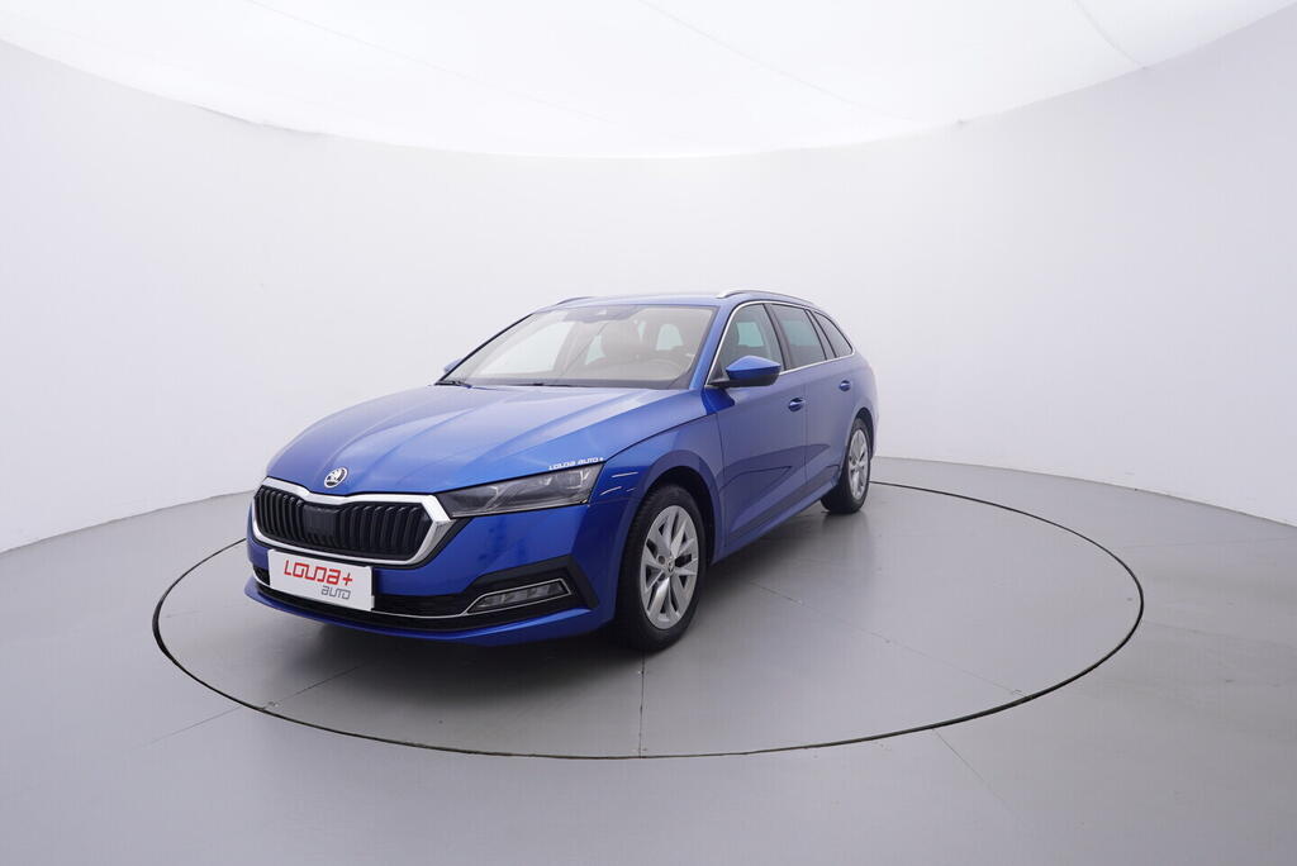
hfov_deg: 77.3
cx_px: 648
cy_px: 433
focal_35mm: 22
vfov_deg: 56.2
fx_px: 811
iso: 200
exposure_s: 1/80
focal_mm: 15
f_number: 5
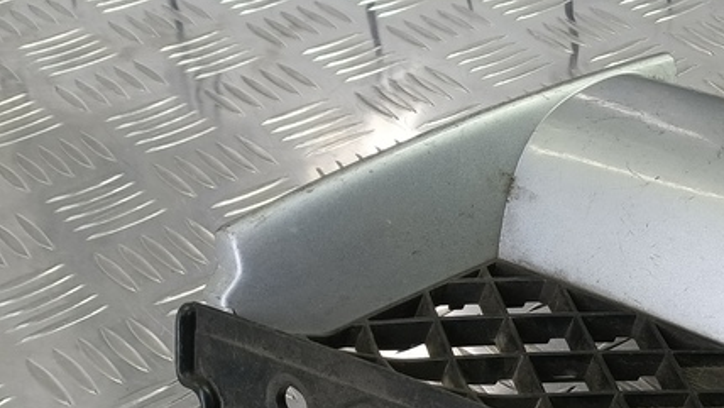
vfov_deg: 19.4
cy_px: 422
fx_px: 1152
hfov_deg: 30.8
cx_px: 810
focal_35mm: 60
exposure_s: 1/50
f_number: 1.6
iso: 118
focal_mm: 4.11
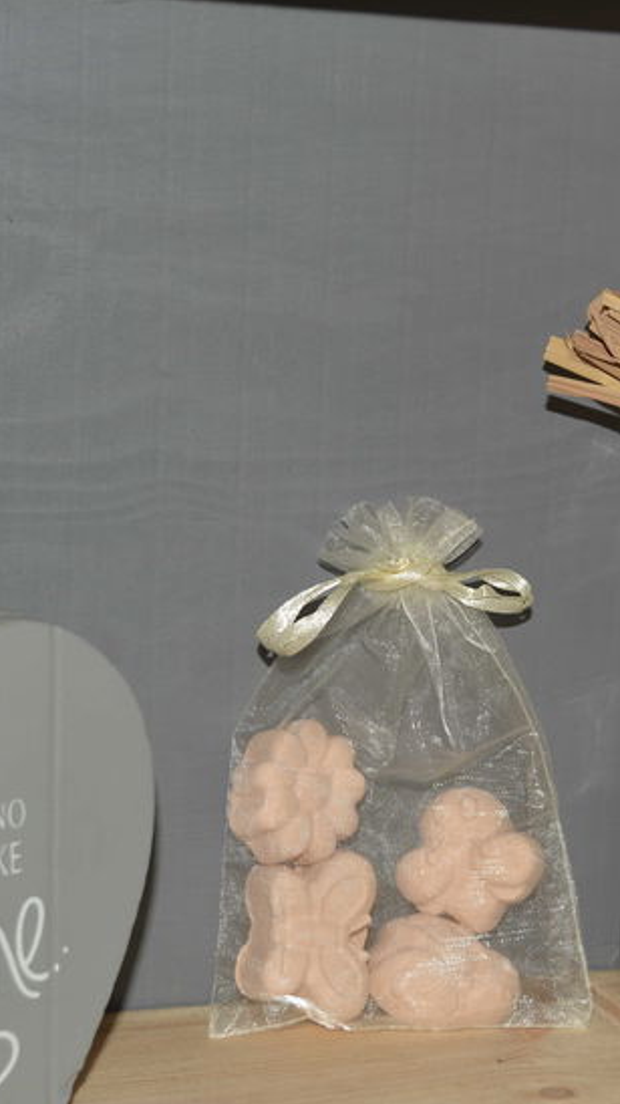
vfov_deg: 27.9
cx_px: 393
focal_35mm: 76
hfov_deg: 15.9
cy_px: 550
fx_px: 2223
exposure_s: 1/30
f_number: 5.6
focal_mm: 32
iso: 100
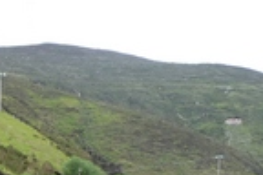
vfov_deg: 10.2
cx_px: -203
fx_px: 942
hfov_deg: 14.2
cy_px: 275
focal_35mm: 129
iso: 100
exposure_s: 1/320
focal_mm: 4.7
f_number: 3.3
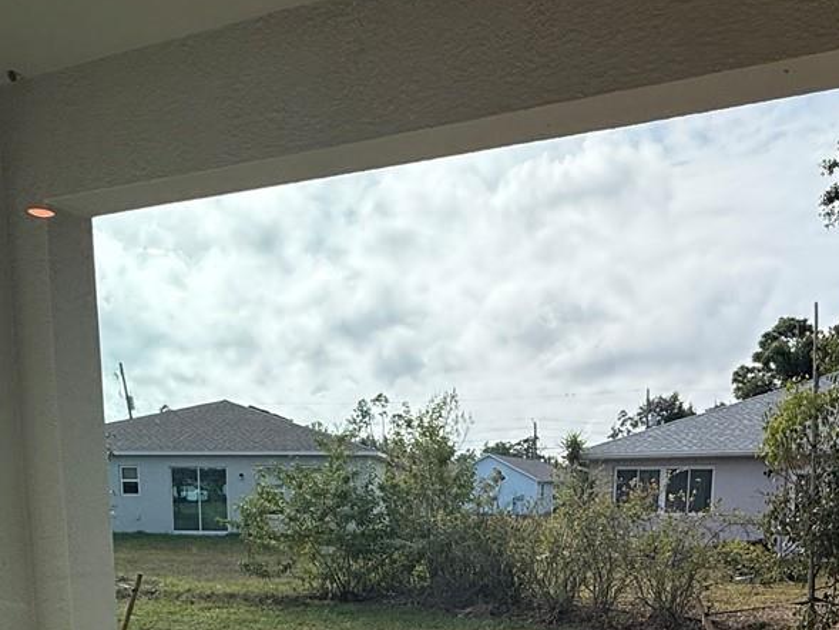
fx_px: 921
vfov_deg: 33.8
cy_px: 656
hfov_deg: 49.0
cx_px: 422
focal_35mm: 38
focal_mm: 2.22
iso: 64
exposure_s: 1/1259
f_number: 2.2
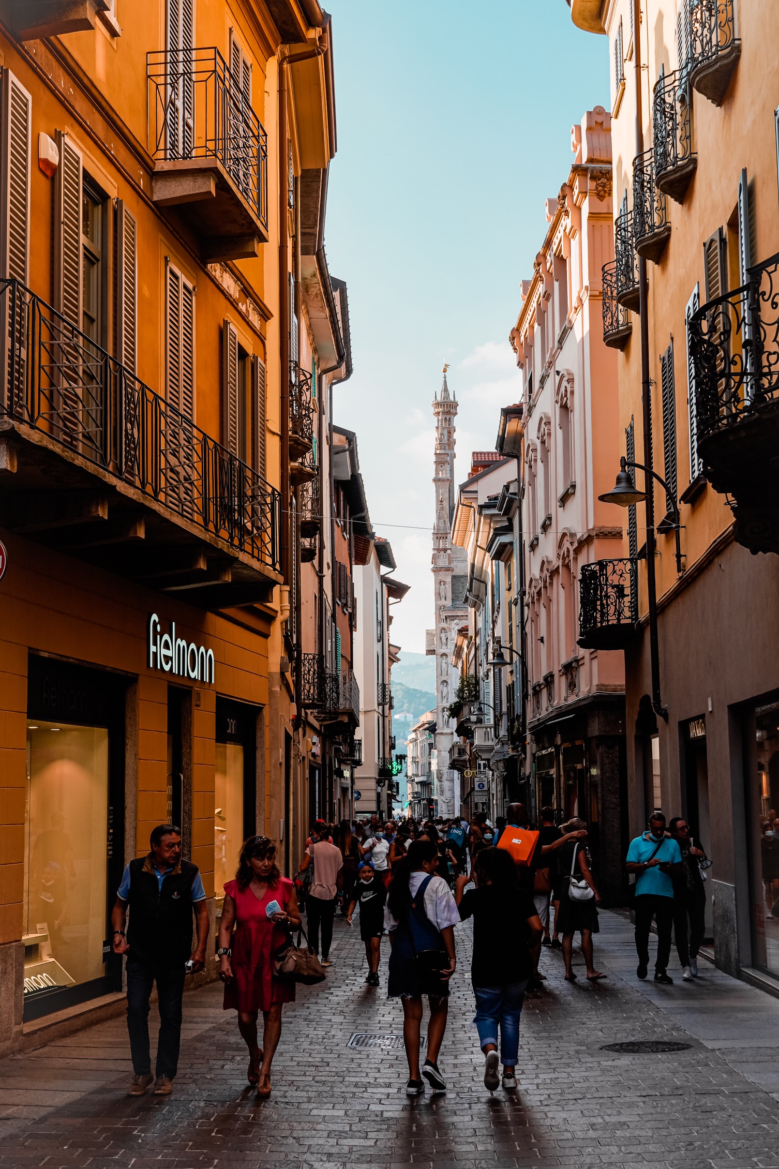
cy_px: 575
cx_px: 396
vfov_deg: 38.2
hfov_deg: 26.0
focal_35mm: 52
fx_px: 1688
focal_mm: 34
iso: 100
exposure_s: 1/160
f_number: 6.3
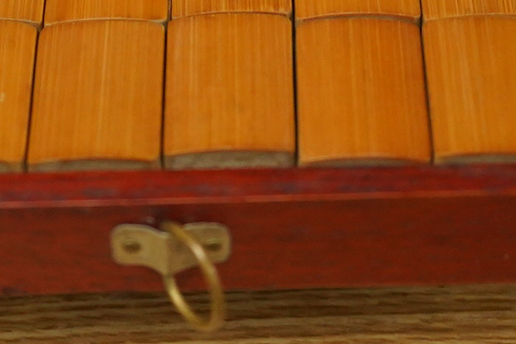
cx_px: 212
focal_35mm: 135
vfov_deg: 10.1
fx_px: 1934
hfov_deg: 15.2
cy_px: -19
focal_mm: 30
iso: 2500
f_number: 3.5
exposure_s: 1/500
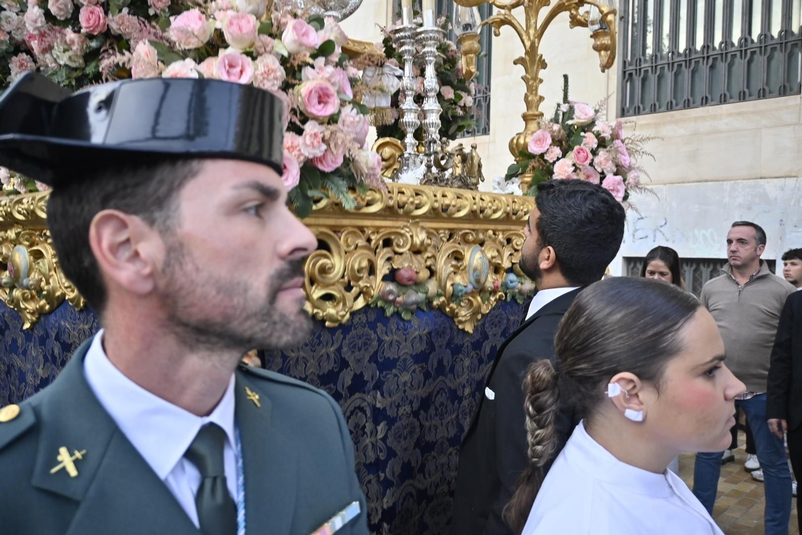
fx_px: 668
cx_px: 401
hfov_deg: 61.9
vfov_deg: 43.6
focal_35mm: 30
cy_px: 268
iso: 640
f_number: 3.8
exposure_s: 1/250
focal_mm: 20
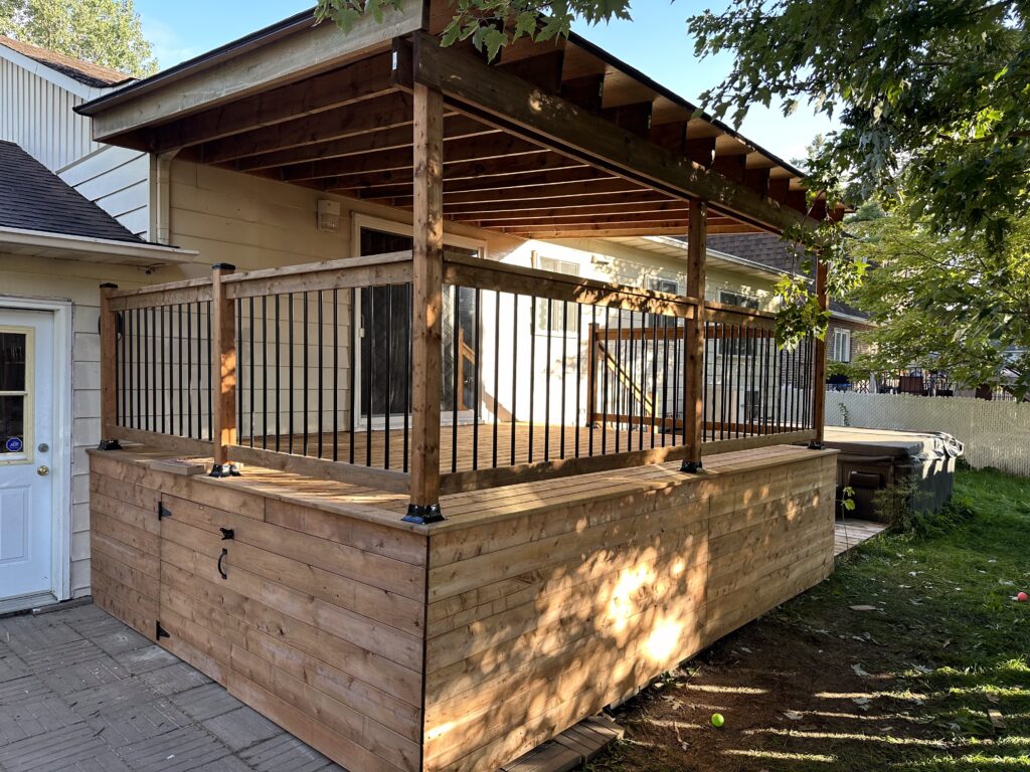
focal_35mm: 24
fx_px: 714
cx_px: 515
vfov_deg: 56.8
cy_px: 386
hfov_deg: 71.6
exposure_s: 1/285
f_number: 1.78
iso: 80
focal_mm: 6.86
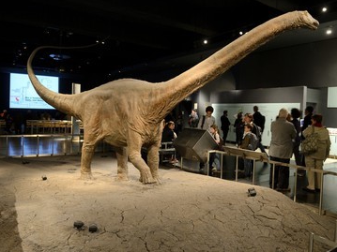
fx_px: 263
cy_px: 122
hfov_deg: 65.3
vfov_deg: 51.3
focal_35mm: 27
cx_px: 180
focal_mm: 24
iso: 1600
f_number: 3.5
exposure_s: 1/15
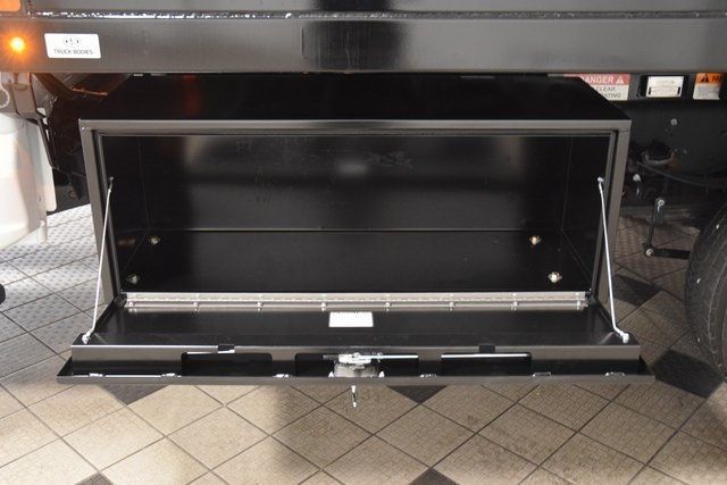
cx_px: 364
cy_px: 242
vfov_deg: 33.0
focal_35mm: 40
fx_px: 818
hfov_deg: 47.9
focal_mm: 27
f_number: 3.8
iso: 3200
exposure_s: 1/30
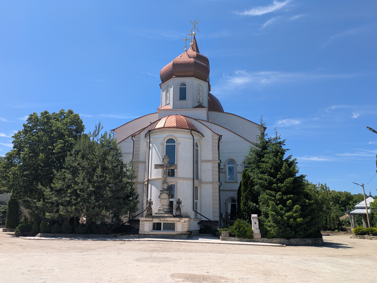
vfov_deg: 53.1
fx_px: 283
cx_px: 188
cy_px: 146
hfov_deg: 67.3
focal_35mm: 26
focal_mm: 5.43
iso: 47
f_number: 1.89
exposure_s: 1/1919
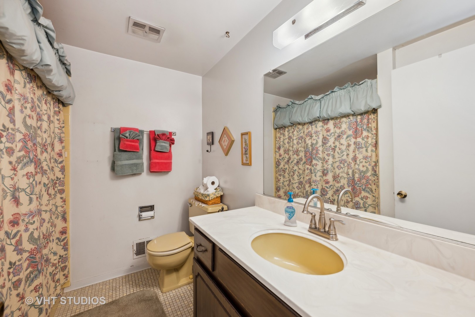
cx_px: 238
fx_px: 185
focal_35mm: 14
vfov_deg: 81.2
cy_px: 158
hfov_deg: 104.3
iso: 200
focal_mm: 14
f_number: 8
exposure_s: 1/2.5
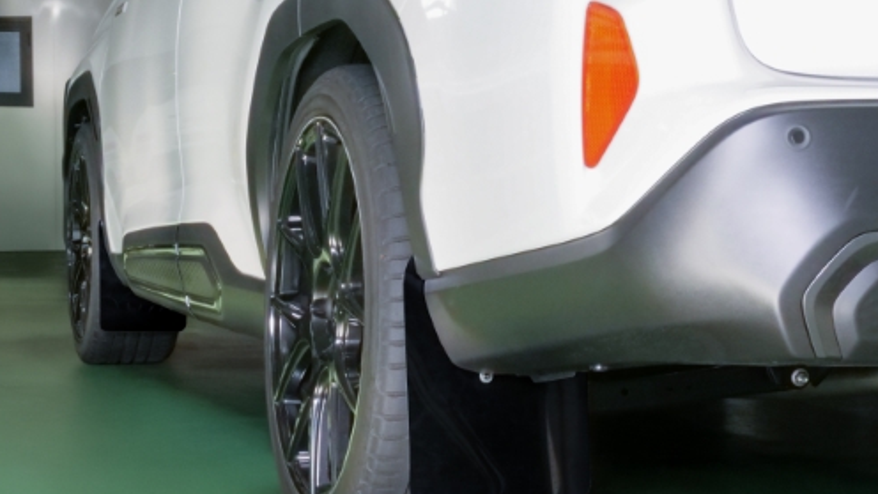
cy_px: 293
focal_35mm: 90
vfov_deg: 13.4
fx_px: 2095
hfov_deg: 23.7
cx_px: 437
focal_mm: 41
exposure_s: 1/100
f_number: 7.1
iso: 6400
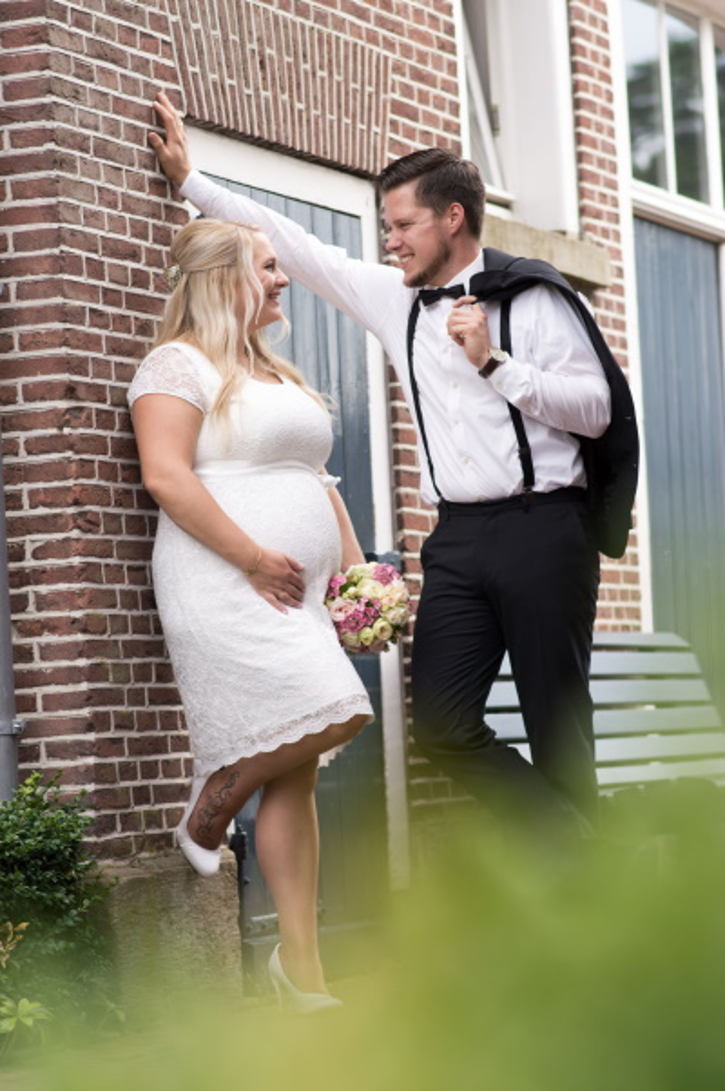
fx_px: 3860
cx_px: 362
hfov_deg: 10.7
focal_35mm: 128
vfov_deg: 16.1
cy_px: 546
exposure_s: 1/500
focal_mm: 85
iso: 100
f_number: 2.8
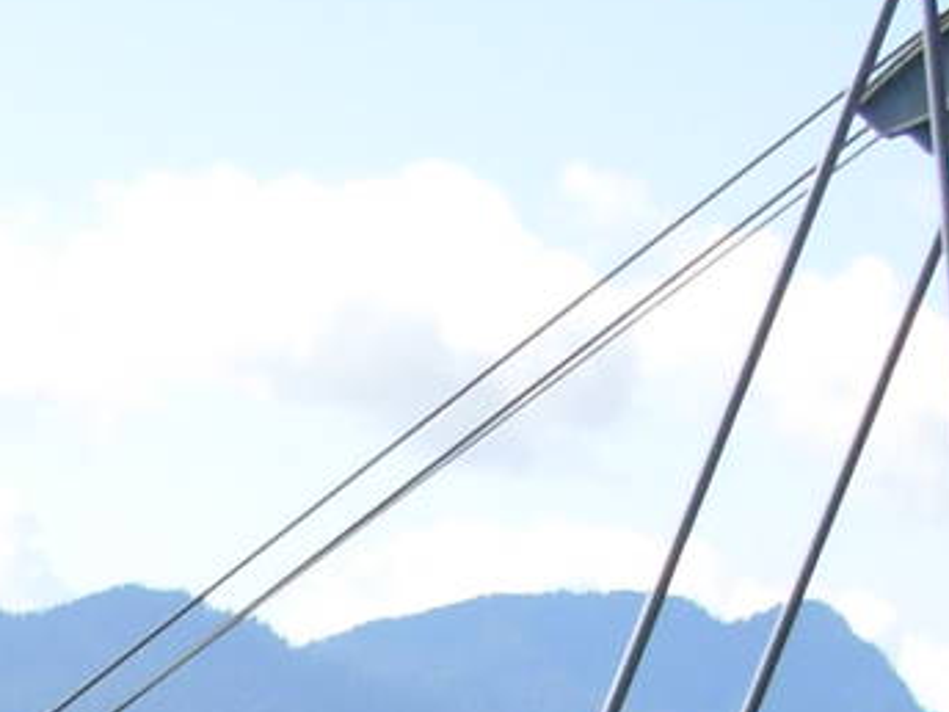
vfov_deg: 7.9
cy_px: 1504
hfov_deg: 10.8
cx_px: -406
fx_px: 4852
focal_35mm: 177
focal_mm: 6.3
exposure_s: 1/592
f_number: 2.9
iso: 50
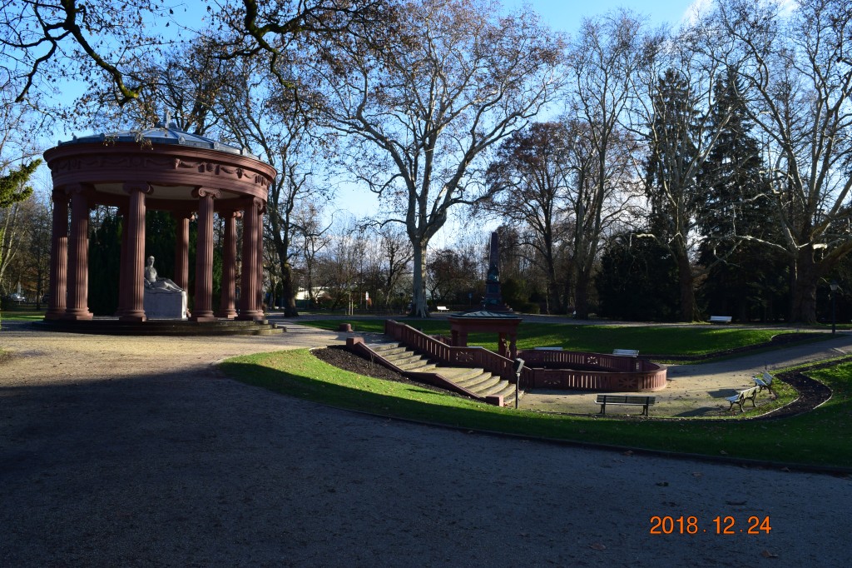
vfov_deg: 47.9
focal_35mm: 27
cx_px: 426
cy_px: 284
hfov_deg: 67.4
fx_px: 639
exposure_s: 1/200
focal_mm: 18
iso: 400
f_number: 10
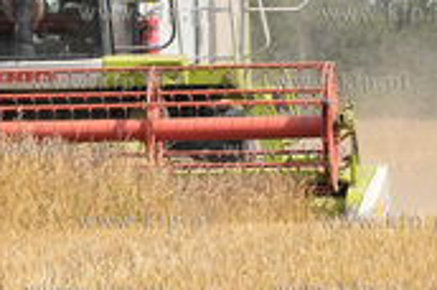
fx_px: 5501
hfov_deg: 4.5
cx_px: -8
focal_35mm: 454
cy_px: 46
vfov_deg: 3.0
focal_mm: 130
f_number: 9
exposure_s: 1/400
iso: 200
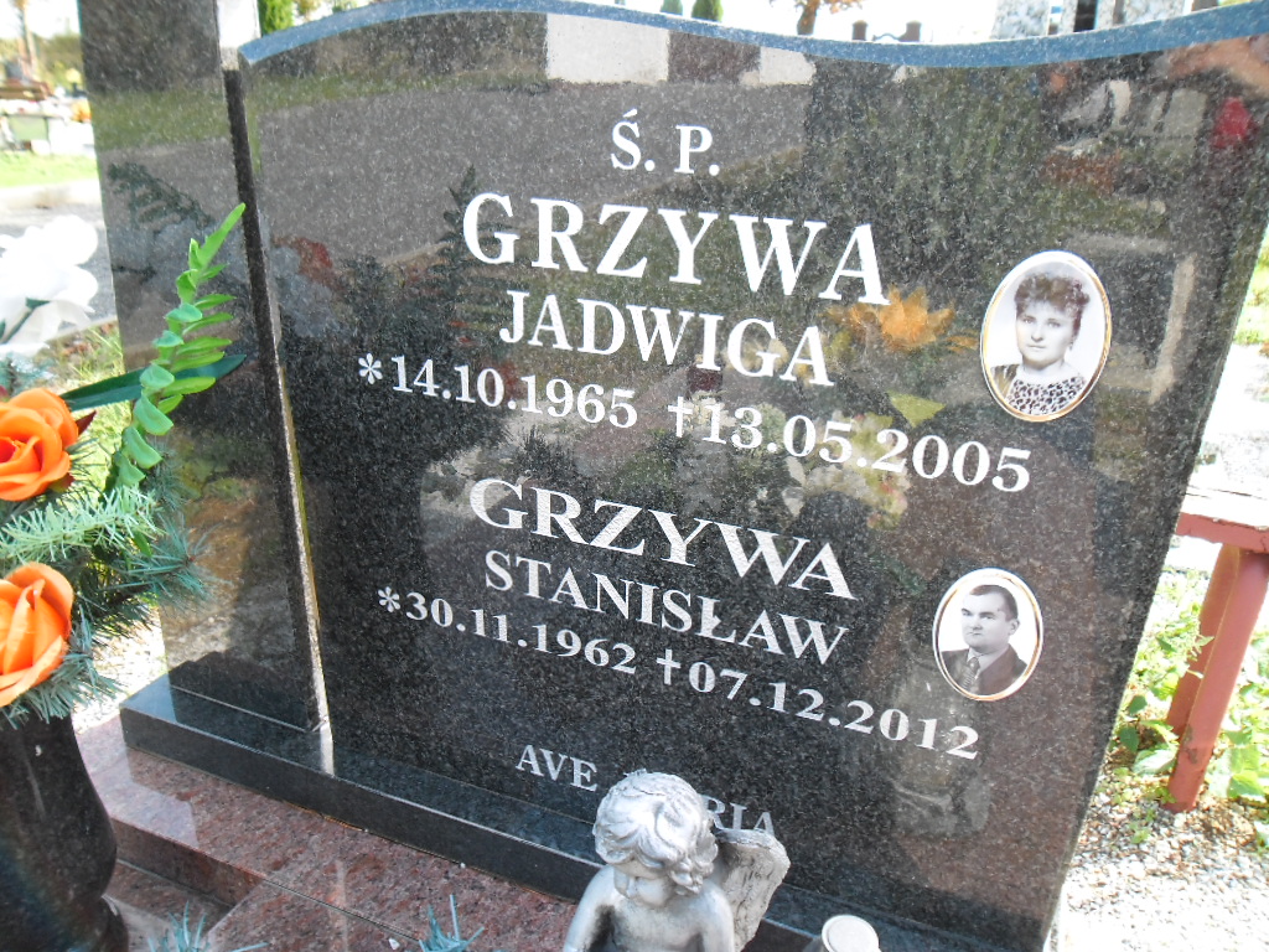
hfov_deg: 65.3
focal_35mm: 27
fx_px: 990
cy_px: 476
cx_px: 634
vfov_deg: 51.4
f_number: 3.5
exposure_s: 1/90
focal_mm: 4.9
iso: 100
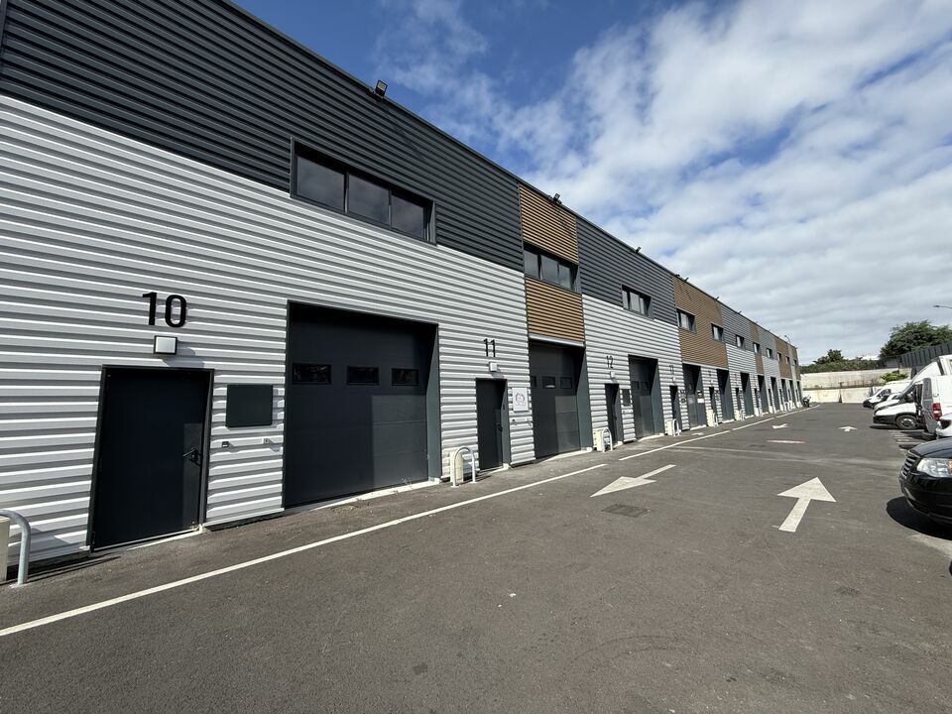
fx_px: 385
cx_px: 476
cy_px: 357
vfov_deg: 85.7
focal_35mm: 14
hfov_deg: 102.1
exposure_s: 1/1848
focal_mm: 2.22
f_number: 2.2
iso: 50
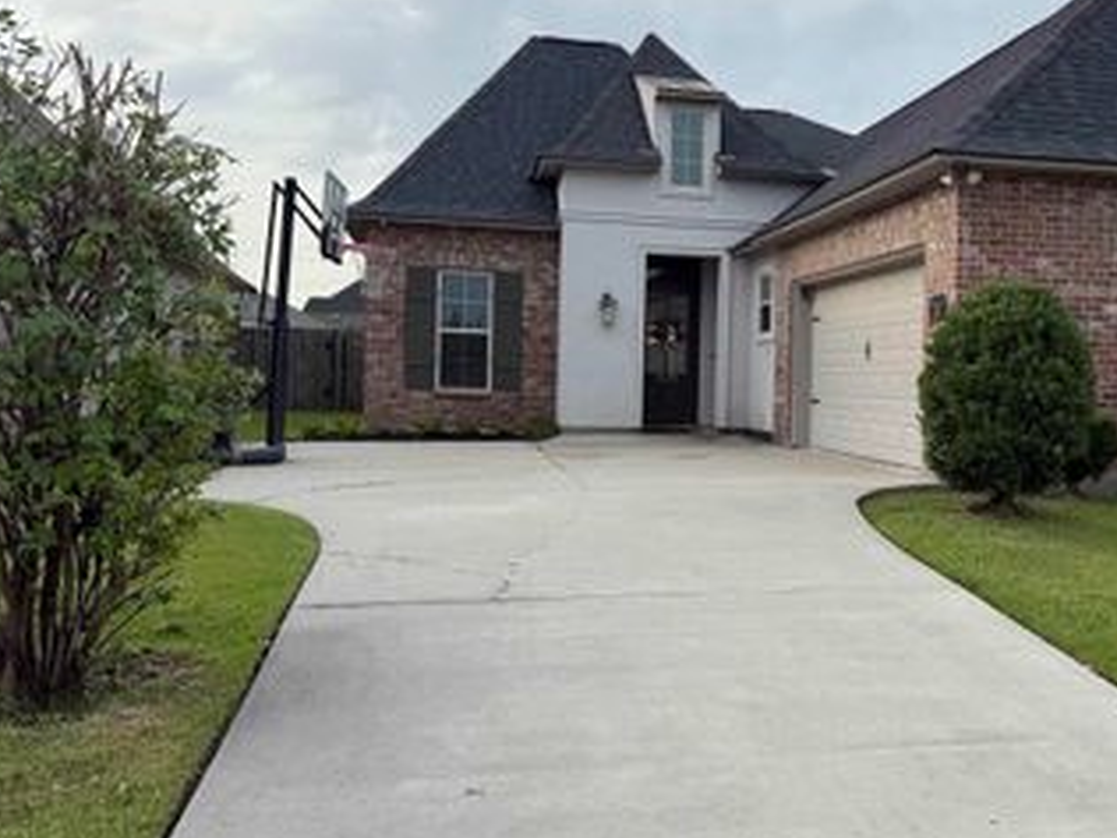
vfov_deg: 37.7
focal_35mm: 38
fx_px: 1226
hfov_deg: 47.9
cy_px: 391
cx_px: 771
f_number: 1.78
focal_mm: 6.76
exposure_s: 1/1585
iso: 80
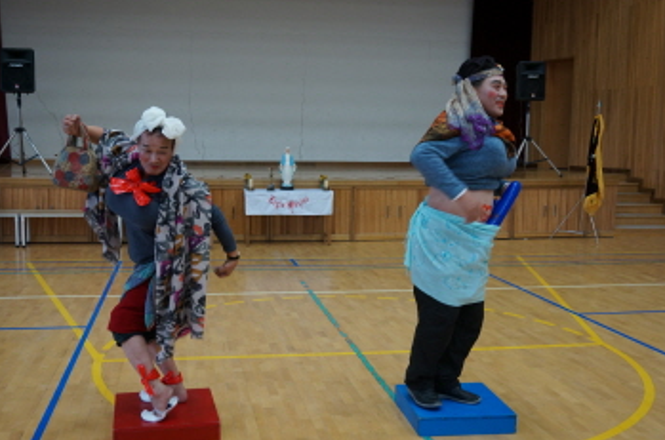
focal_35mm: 40
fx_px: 729
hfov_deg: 48.9
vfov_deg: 33.6
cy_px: 224
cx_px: 301
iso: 500
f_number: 4
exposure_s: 1/60
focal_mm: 23
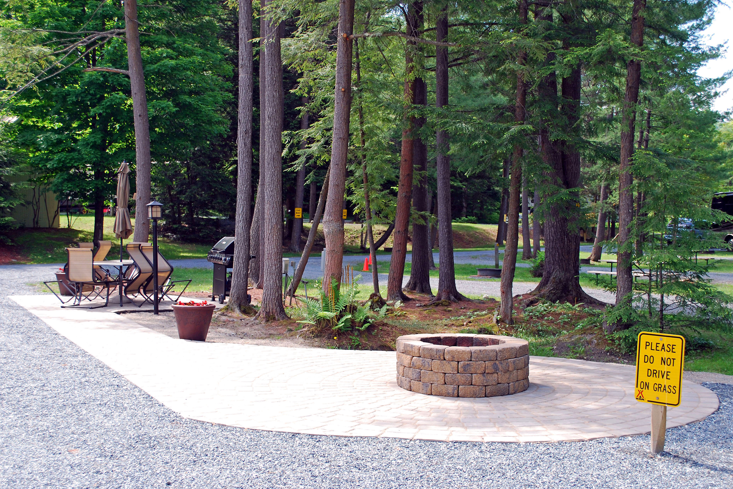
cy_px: 243
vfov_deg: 31.2
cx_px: 365
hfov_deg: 45.4
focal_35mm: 43
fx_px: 875
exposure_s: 1/125
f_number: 5.6
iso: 160
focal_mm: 28
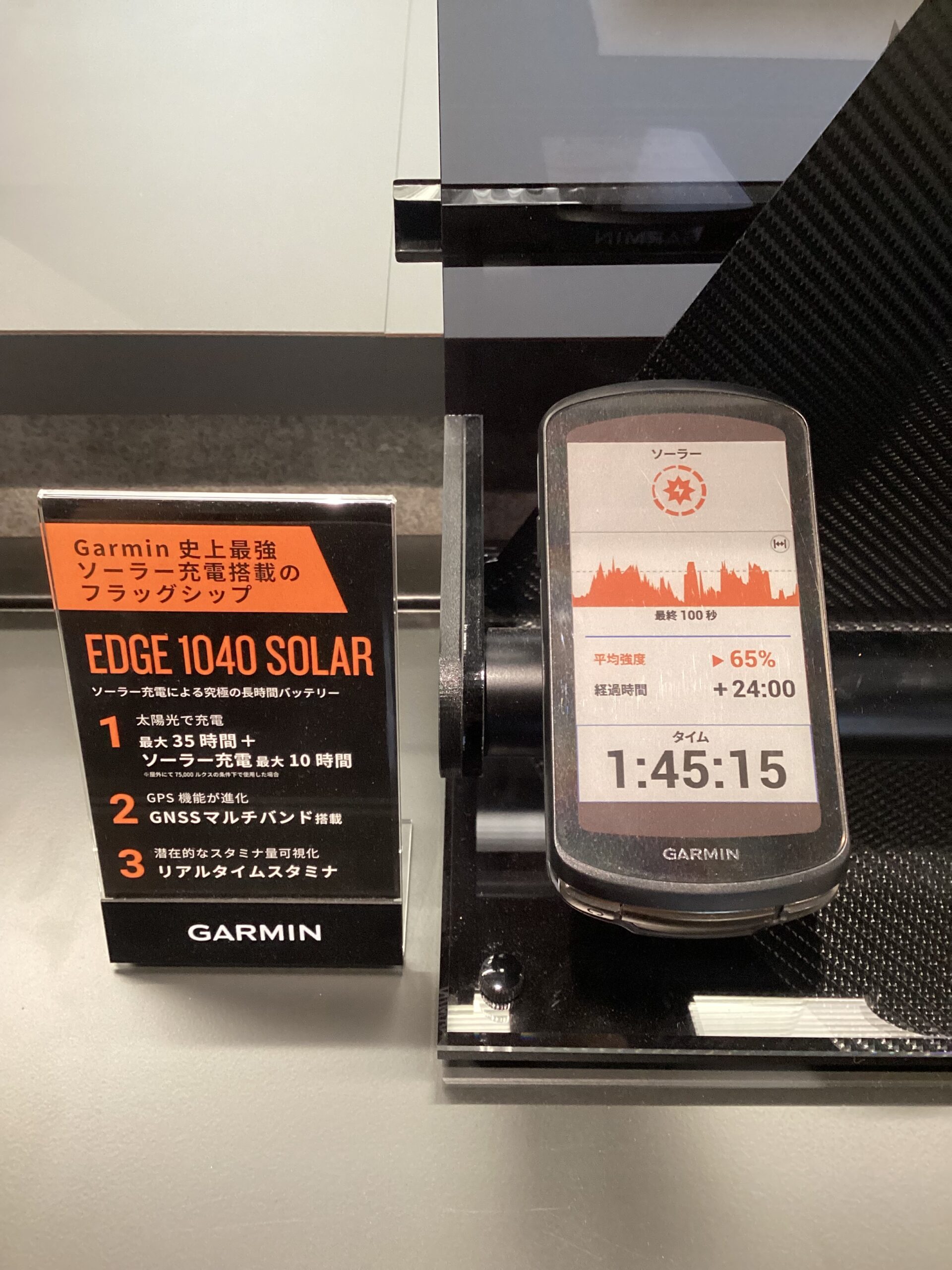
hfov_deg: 45.4
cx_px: 476
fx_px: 1137
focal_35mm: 31
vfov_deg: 58.4
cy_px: 635
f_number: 2.4
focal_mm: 3.3
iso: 250
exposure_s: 1/60
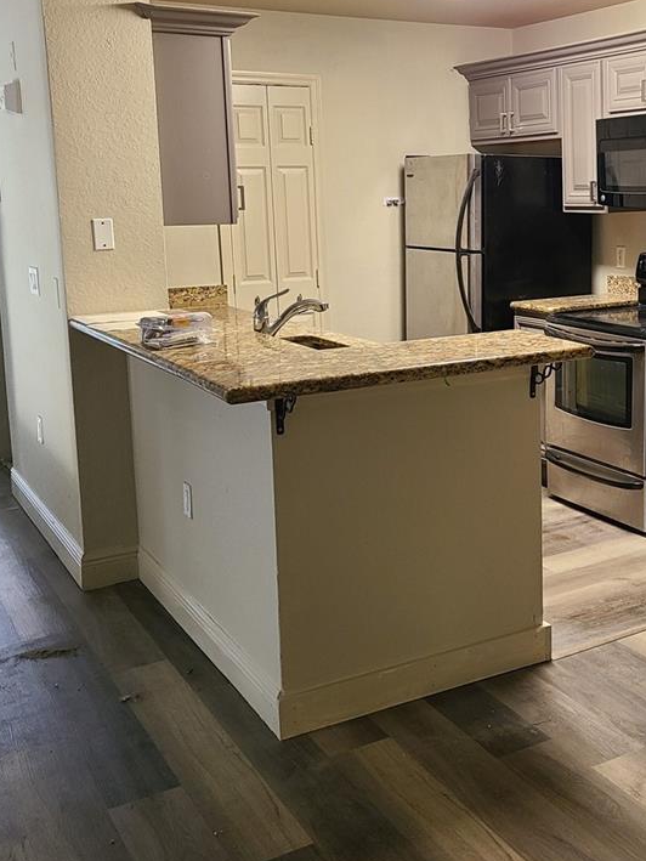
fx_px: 1095
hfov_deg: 32.0
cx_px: 516
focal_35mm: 44
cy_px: 342
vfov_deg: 42.7
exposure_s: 1/40
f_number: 1.8
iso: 200
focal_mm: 5.4
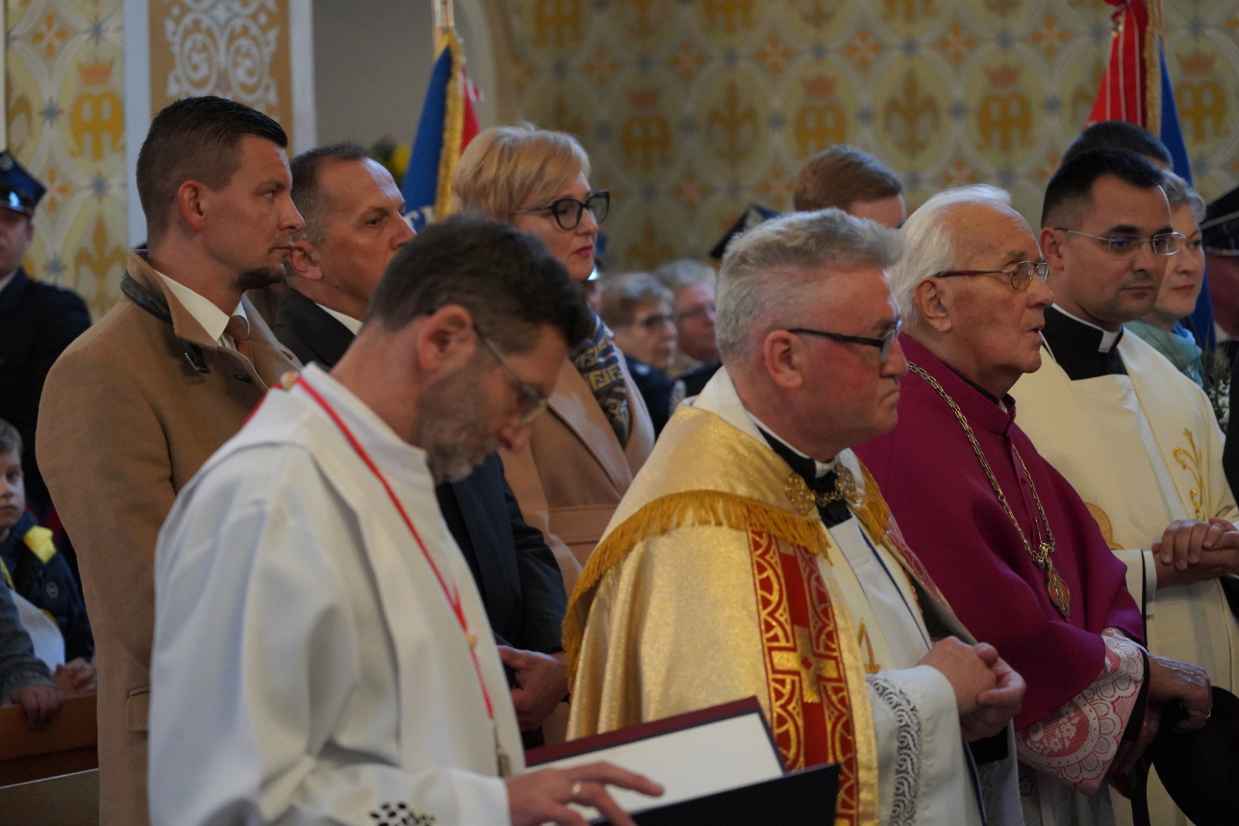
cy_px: 411
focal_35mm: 103
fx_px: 3544
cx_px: 619
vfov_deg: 13.3
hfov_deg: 19.8
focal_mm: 102
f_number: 4
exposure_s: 1/160
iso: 12800
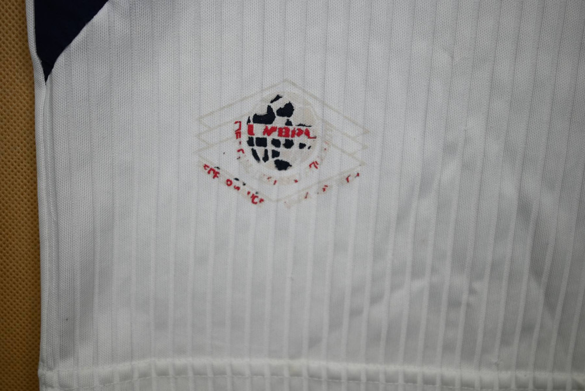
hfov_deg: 48.4
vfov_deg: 33.4
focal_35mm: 40
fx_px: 650
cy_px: 196
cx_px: 292
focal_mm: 40
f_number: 5.3
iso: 200
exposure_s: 1/250
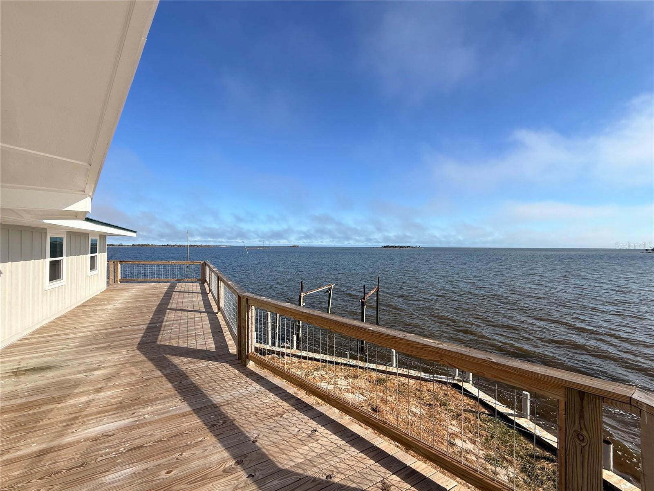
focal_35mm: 14
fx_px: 265
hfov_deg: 102.1
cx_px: 327
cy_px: 246
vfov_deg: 85.7
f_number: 2.2
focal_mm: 2.22
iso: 50
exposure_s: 1/2165
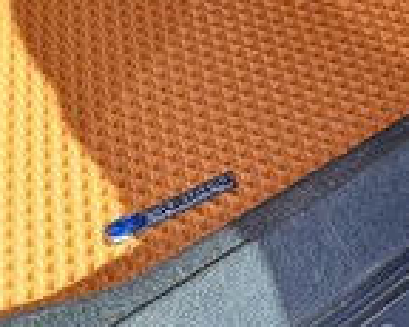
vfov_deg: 18.2
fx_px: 992
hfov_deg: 23.3
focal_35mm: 82
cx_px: 230
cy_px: 3
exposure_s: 1/90
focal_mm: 20
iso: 200
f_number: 11
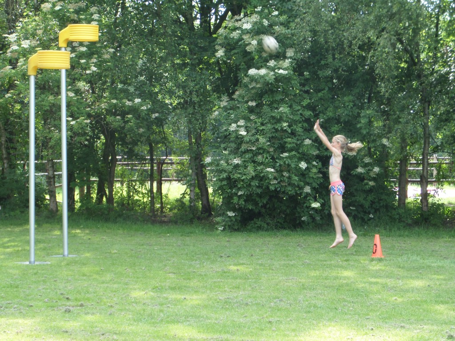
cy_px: 170
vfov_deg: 14.2
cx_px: 228
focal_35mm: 104
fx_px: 1367
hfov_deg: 18.9
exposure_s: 1/60
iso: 80
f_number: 4.4
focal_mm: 17
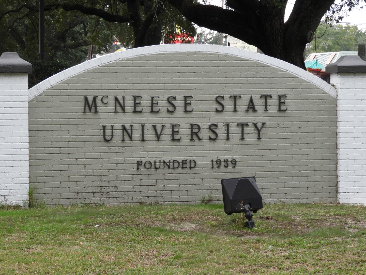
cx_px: 183
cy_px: 138
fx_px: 1322
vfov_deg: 11.9
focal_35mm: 125
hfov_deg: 15.8
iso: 140
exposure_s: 1/60
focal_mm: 22.4
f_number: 5
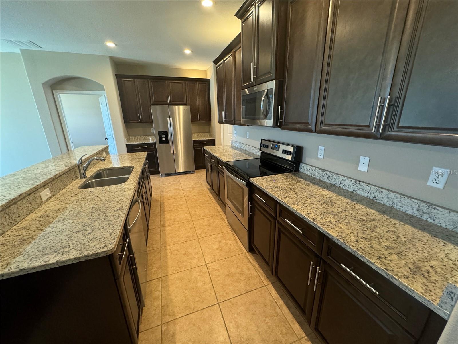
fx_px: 185
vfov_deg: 85.7
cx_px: 229
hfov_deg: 102.1
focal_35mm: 14
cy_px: 172
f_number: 2.2
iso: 500
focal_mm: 2.22
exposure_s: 1/60
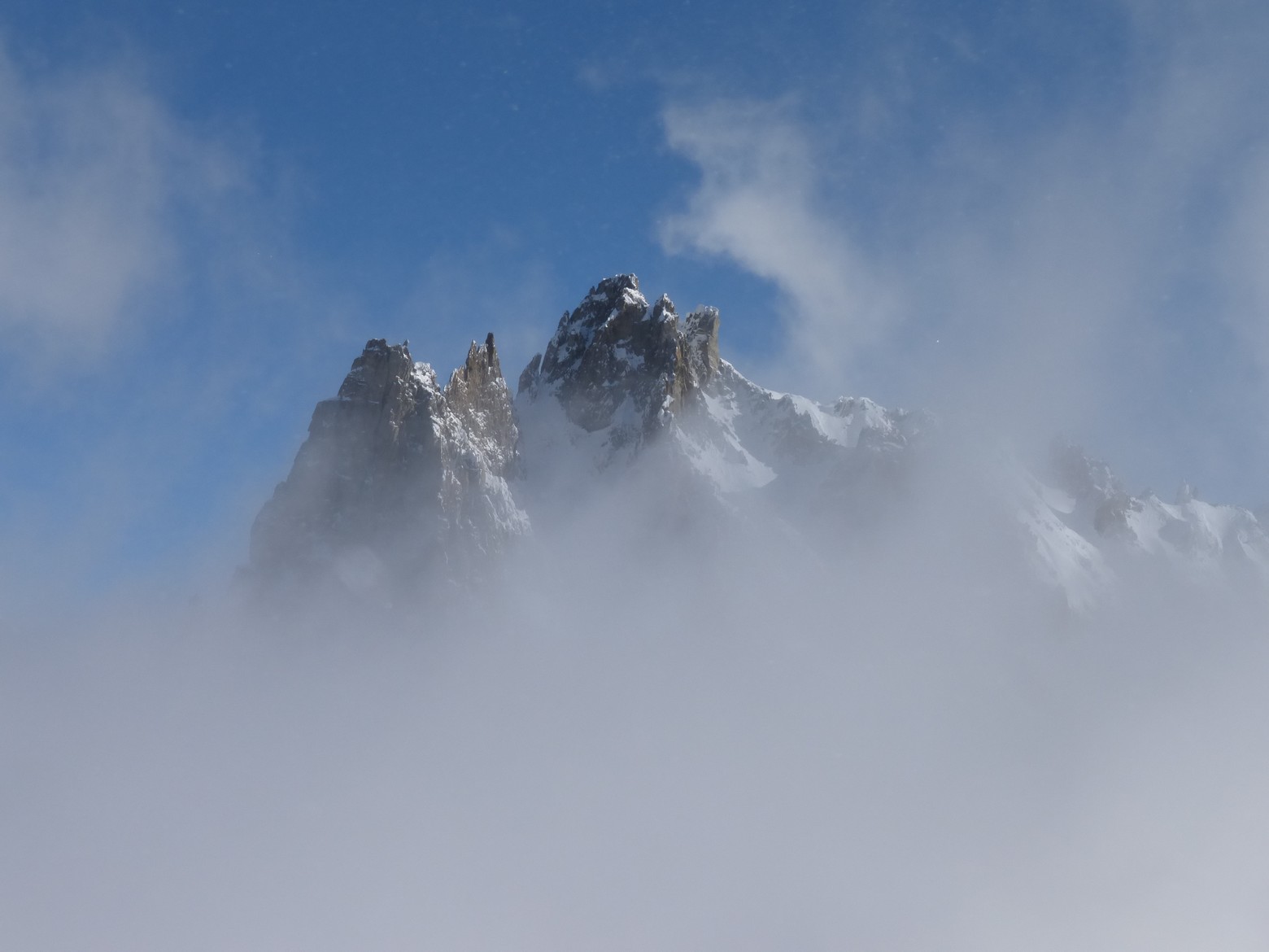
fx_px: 3336
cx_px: 634
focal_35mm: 91
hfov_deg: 21.5
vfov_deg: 16.2
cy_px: 476
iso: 100
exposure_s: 1/1300
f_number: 5.2
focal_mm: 15.1
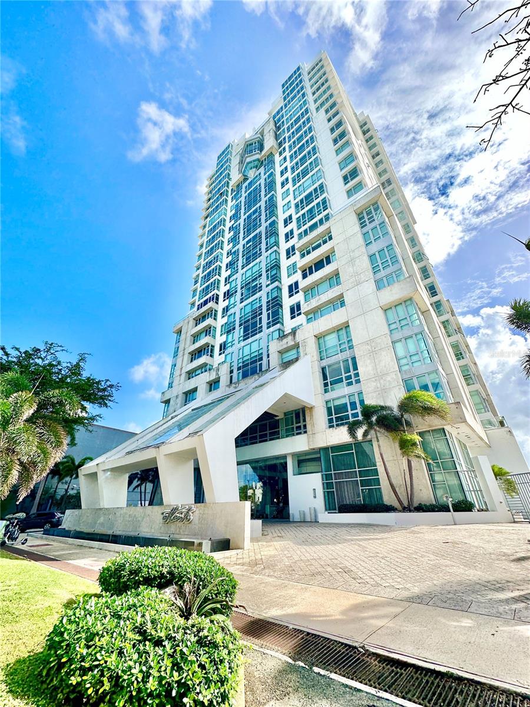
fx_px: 286
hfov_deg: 85.7
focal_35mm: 14
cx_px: 265
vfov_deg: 102.1
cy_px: 354
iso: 40
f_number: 2.2
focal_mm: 2.22
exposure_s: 1/1082
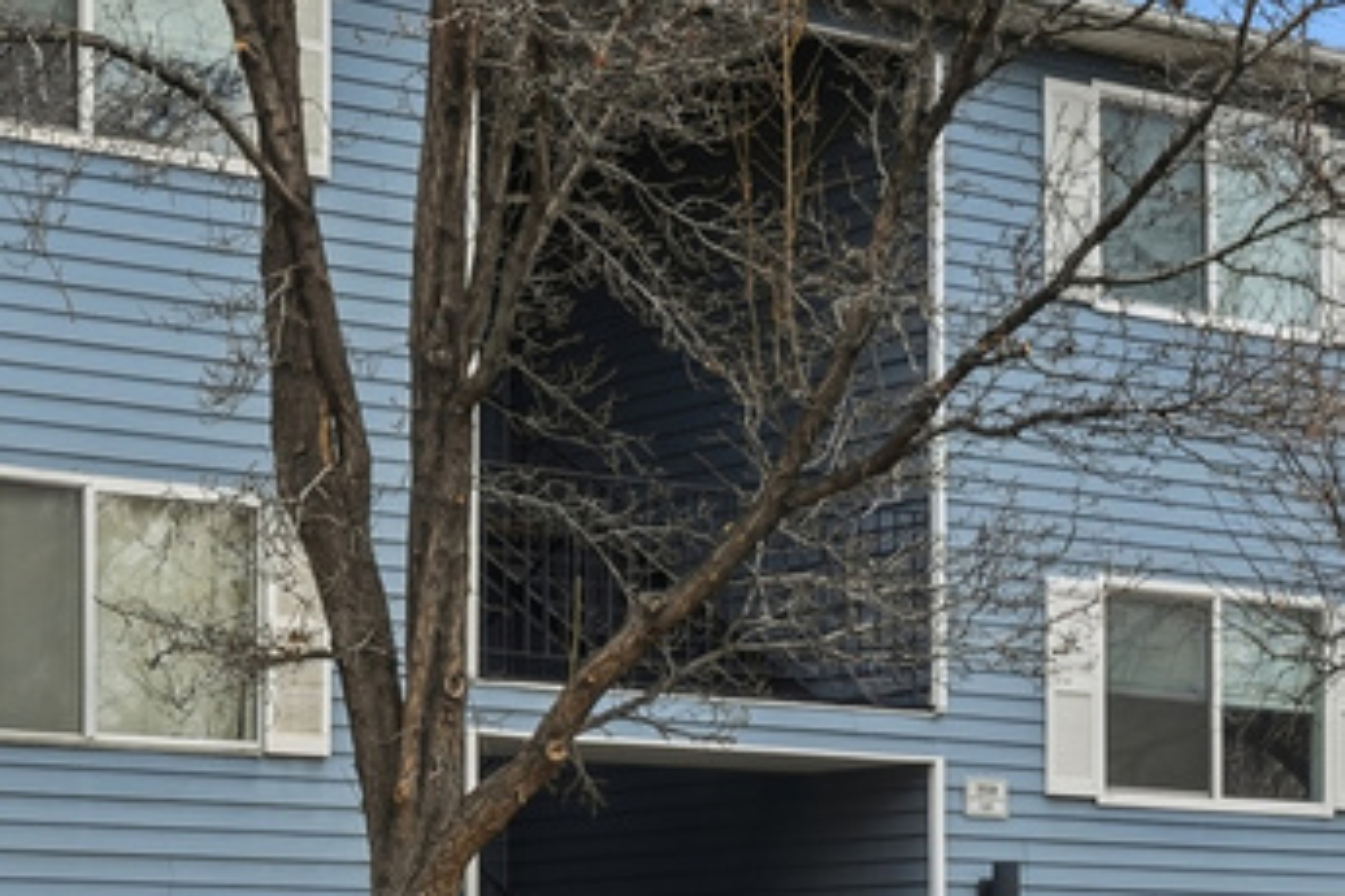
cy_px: 849
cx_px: 632
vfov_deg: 13.0
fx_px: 3885
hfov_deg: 19.6
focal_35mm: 104
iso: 250
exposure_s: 1/1600
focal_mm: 35
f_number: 9
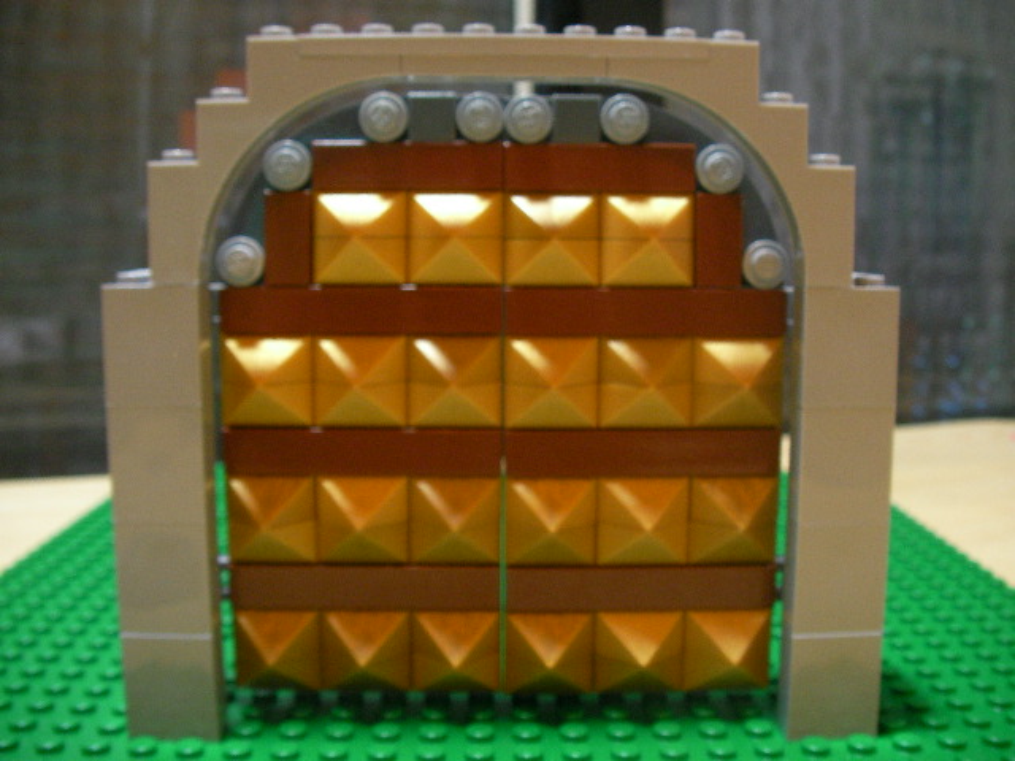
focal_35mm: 38
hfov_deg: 49.0
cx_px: 508
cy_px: 380
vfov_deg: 37.7
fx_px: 1114
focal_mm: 6.3
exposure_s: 1/8.6
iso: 200
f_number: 3.5
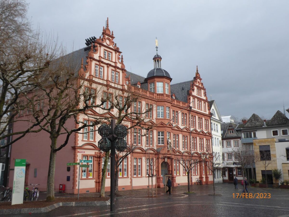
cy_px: 108
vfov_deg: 39.7
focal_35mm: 36
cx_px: 144
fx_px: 301
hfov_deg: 51.4
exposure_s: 1/320
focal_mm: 6.3
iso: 80
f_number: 3.7
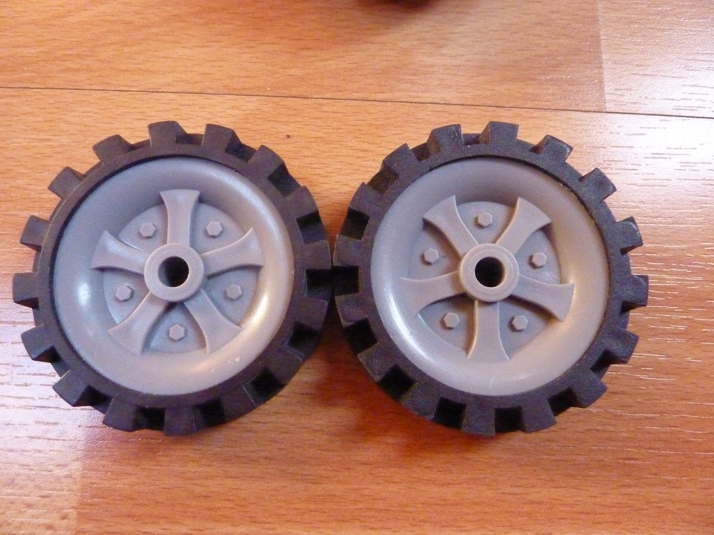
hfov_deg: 69.4
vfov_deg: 54.9
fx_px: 516
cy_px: 268
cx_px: 357
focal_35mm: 25
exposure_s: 1/125
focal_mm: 4.1
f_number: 3.3
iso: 1600
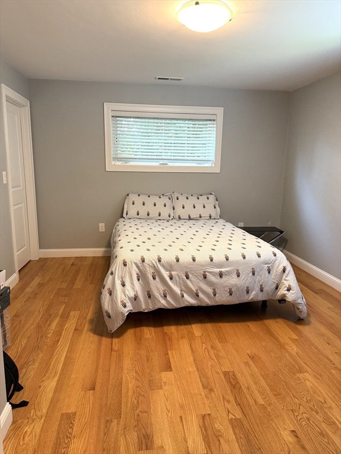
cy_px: 227
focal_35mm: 24
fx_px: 315
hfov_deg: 56.8
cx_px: 170
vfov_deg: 71.6
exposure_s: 1/60
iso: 200
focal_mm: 6.76
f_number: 1.78
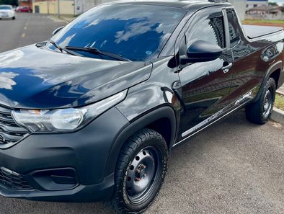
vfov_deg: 45.5
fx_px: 255
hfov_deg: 57.9
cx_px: 118
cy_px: 100
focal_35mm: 31
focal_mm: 5.1
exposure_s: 1/943
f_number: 1.6
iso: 50
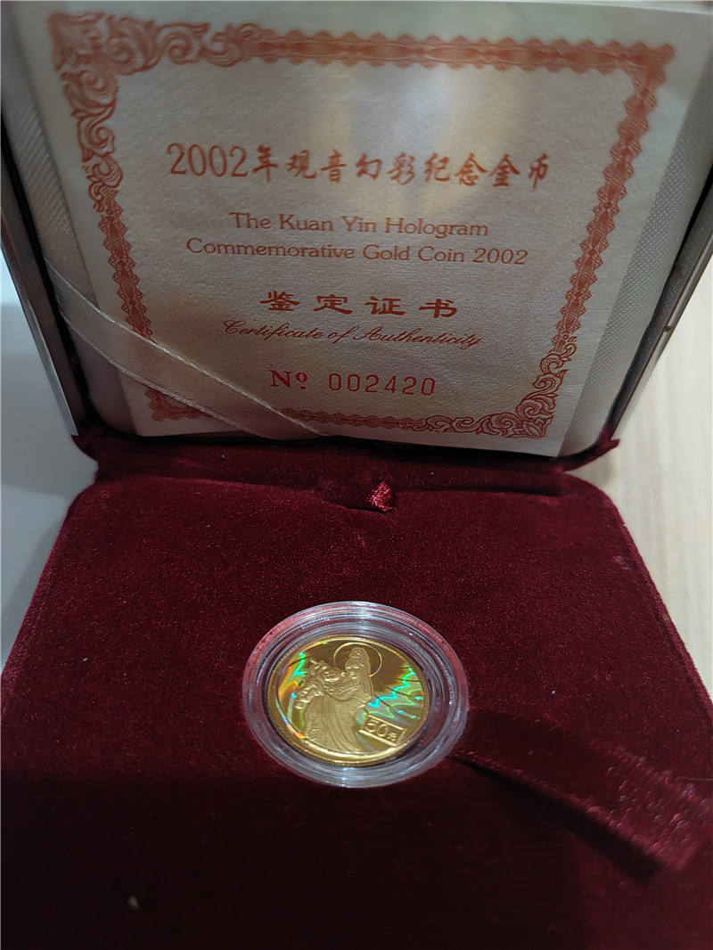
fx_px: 741
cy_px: 475
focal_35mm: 27
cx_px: 356
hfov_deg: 51.4
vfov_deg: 65.3
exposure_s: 1/33
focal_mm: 5.52
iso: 3200
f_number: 1.9
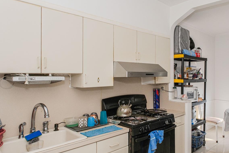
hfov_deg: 64.4
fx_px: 172
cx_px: 164
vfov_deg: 47.9
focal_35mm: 27
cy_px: 82
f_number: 8
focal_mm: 10
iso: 640
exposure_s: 1/60
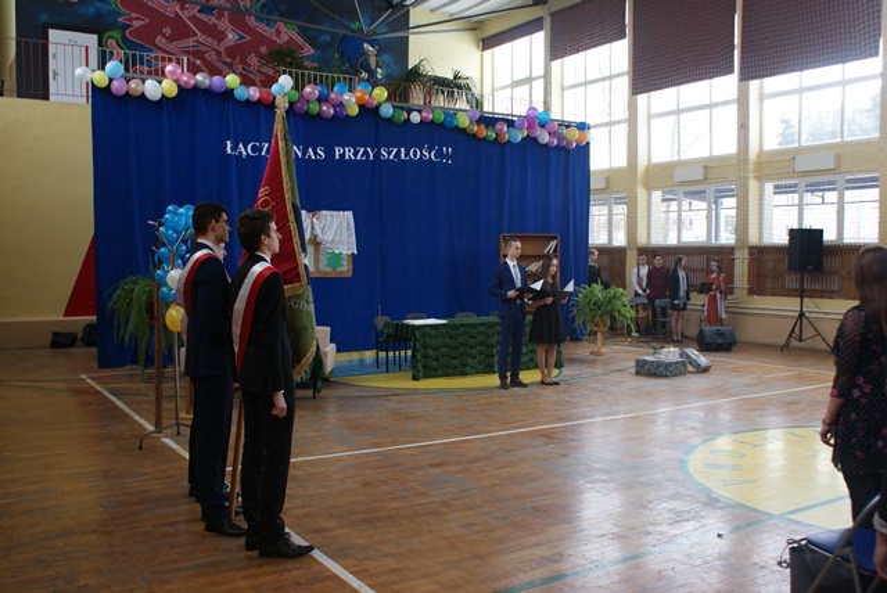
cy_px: 296
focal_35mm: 30
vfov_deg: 43.7
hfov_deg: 61.9
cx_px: 444
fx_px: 740
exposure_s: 1/40
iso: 100
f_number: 5
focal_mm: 20
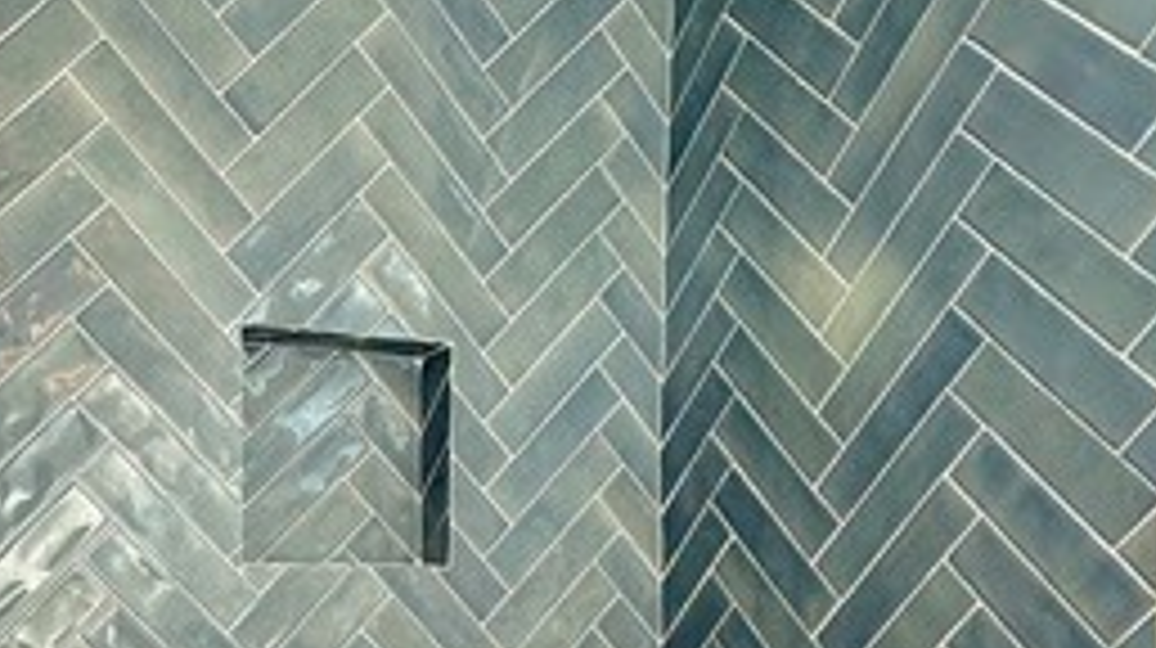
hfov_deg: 51.6
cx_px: 360
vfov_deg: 28.8
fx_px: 1164
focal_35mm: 38
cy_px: 670
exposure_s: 1/149
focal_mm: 2.22
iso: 50
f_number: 2.2
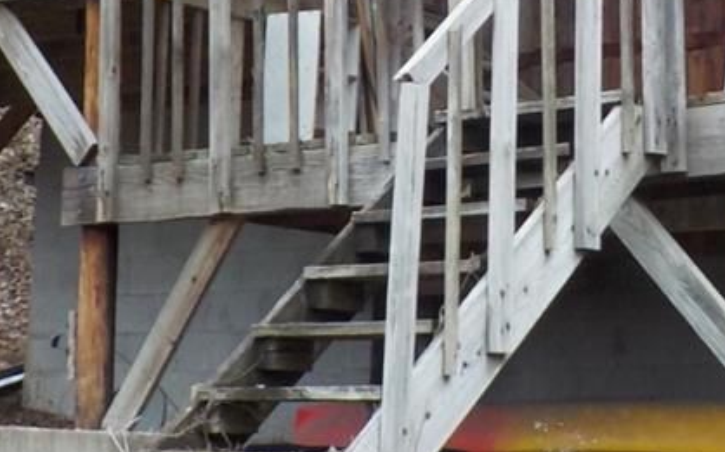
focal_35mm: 114
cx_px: 491
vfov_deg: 11.2
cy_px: -159
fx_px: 2252
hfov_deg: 18.2
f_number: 3.3
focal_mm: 4.1
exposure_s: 1/30
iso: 125
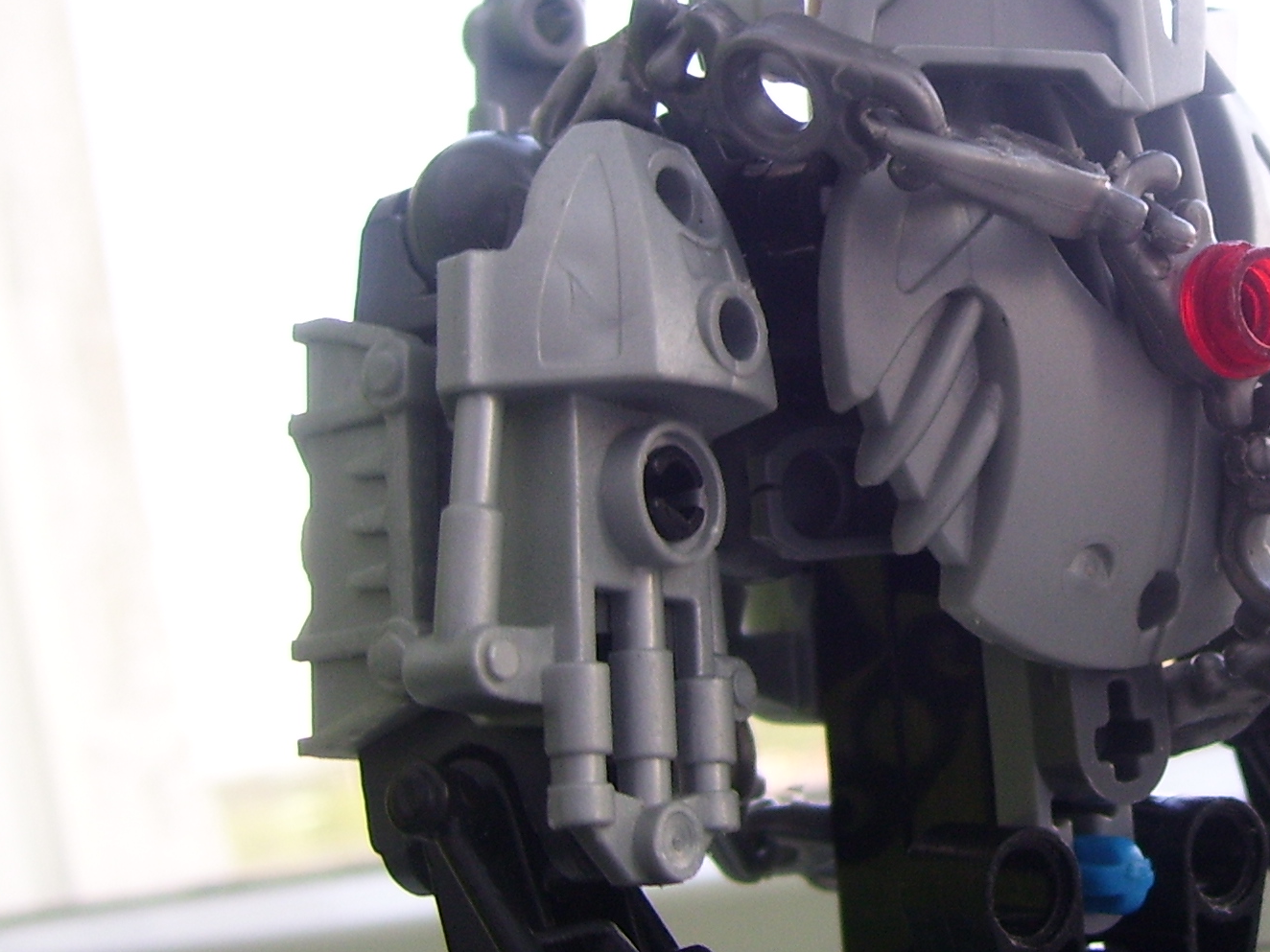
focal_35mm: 72
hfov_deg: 26.3
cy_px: 324
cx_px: 1087
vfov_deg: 20.4
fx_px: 2642
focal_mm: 6
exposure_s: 1/45
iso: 80
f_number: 2.7
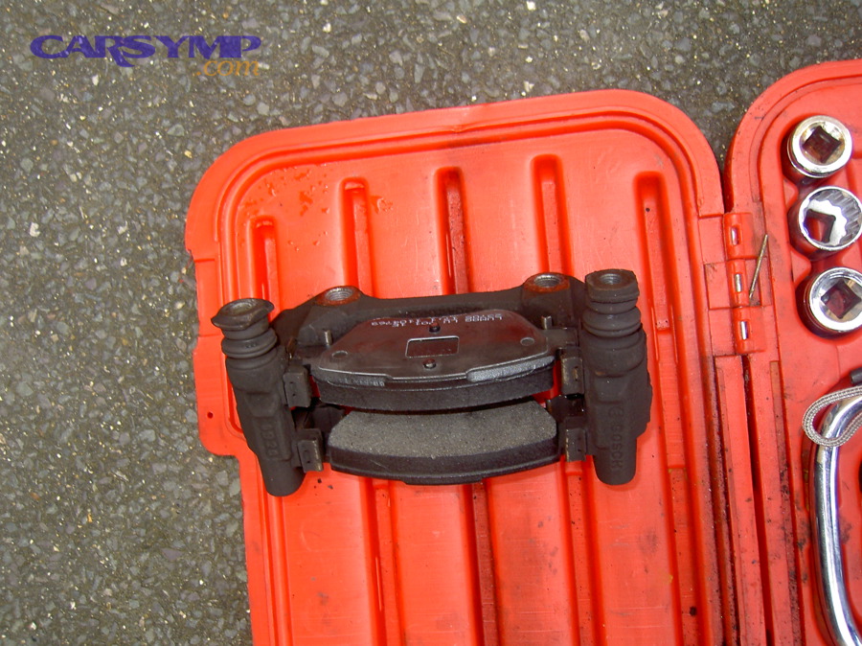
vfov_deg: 41.8
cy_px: 323
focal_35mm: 34
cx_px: 431
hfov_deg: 54.0
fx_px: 846
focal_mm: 5.6
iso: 50
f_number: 2.8
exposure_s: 1/60
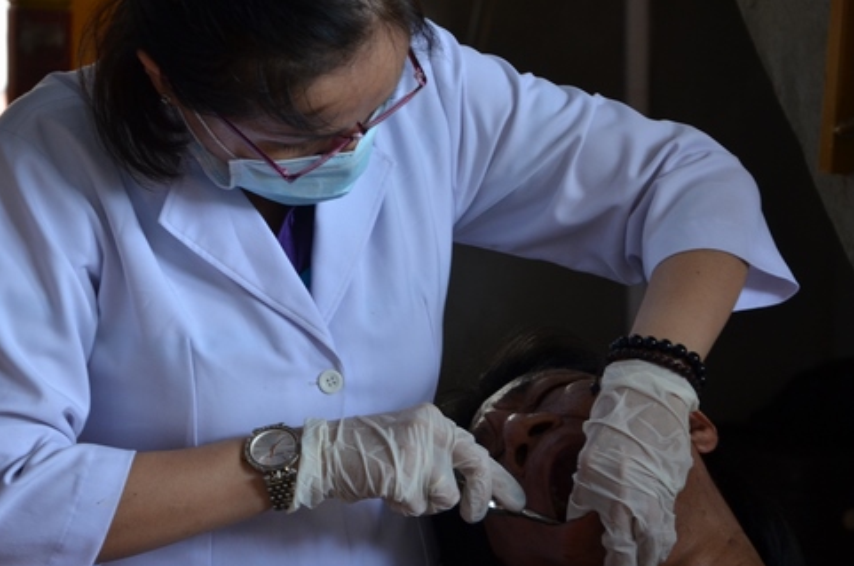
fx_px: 3837
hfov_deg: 12.7
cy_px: 265
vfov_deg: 8.4
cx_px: 336
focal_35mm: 162
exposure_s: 1/100
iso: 640
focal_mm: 80
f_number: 5.3
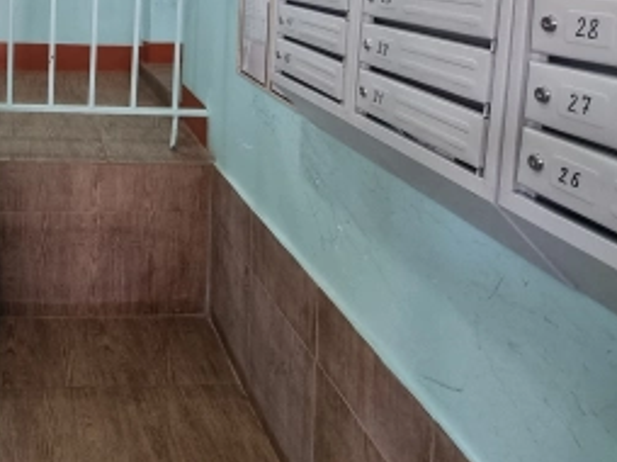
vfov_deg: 38.0
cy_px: -24
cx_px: 41
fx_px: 570
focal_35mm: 32
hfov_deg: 49.4
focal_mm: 2.2
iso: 250
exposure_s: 1/50
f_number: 2.2
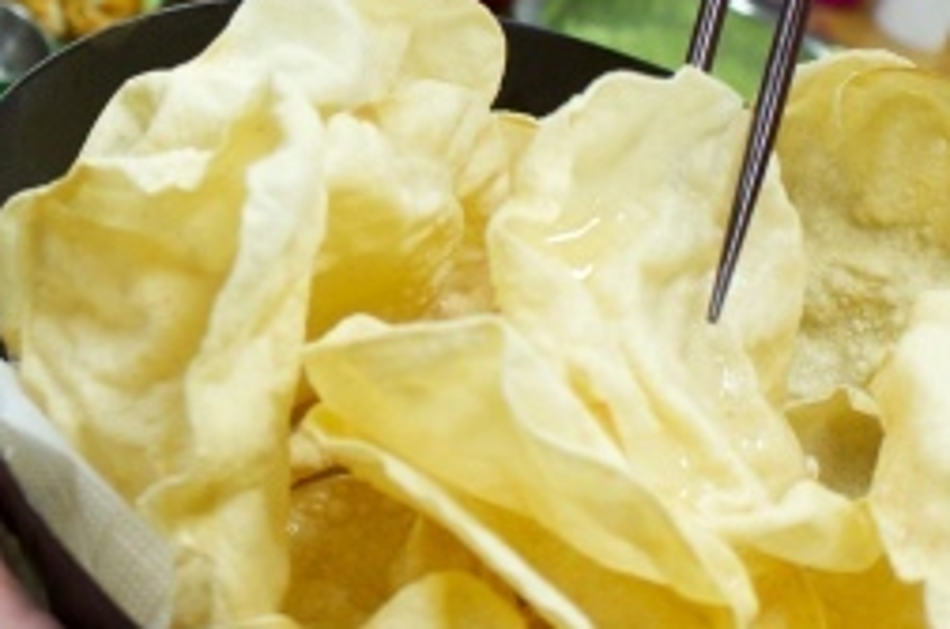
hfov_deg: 16.4
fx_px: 3292
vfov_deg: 10.8
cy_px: -17
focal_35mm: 125
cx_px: 260
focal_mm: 30
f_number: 3.5
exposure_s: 1/125
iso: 800
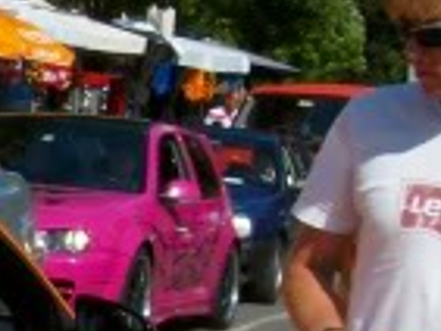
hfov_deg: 9.6
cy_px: 506
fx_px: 2461
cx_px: -425
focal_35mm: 193
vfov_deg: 7.6
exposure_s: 1/545
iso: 80
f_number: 5.5
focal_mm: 5.7
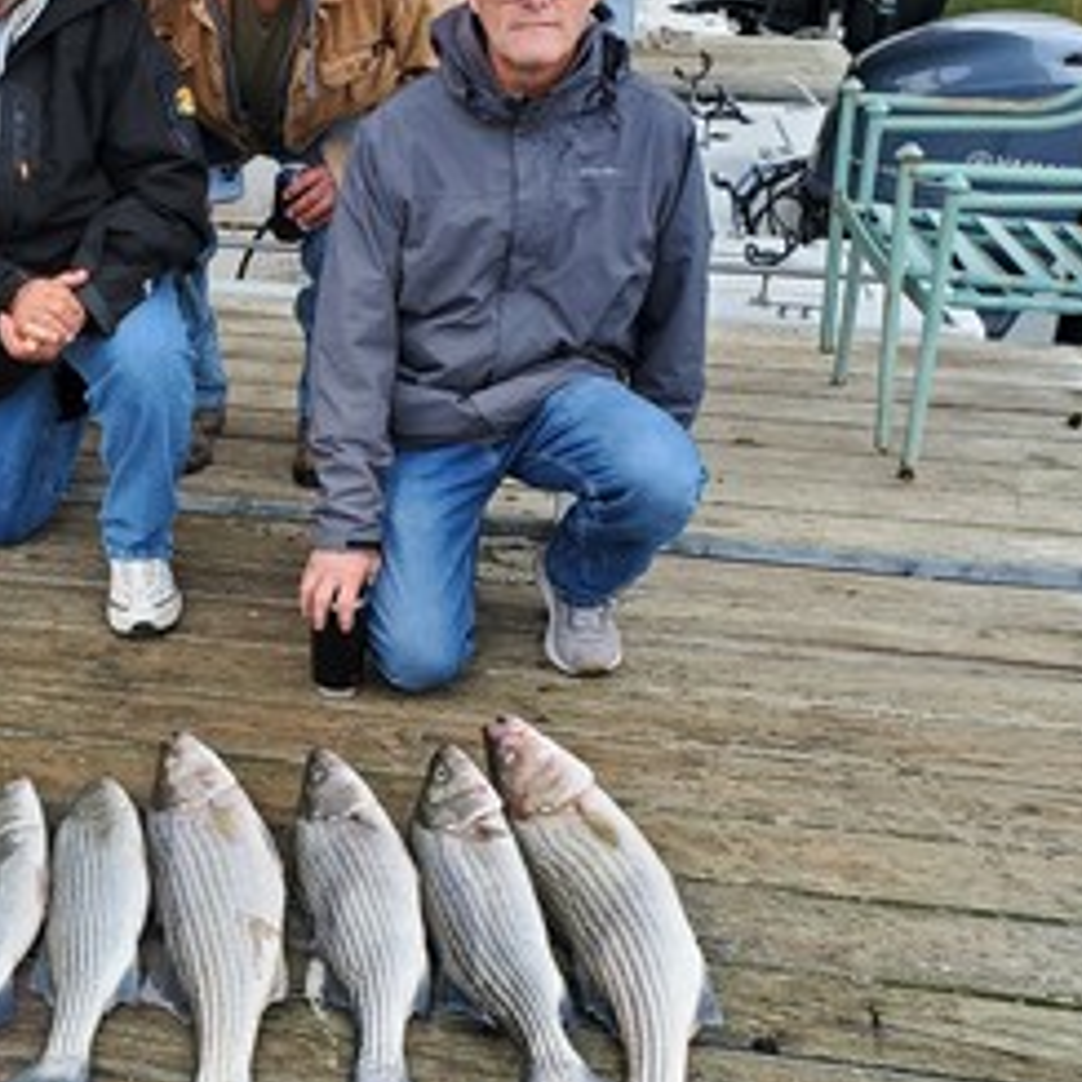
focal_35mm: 46
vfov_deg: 36.7
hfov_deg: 36.0
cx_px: 279
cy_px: 474
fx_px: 1627
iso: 50
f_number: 2.4
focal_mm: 4.3
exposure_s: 1/132
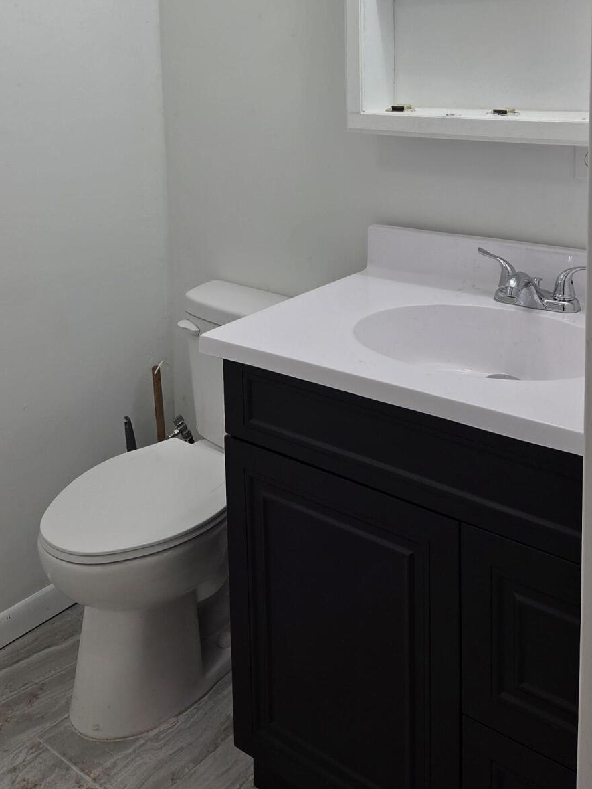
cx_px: 230
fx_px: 889
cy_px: 159
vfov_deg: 45.4
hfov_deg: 36.7
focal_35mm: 39
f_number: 1.8
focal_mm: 5.4
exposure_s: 1/120
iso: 32
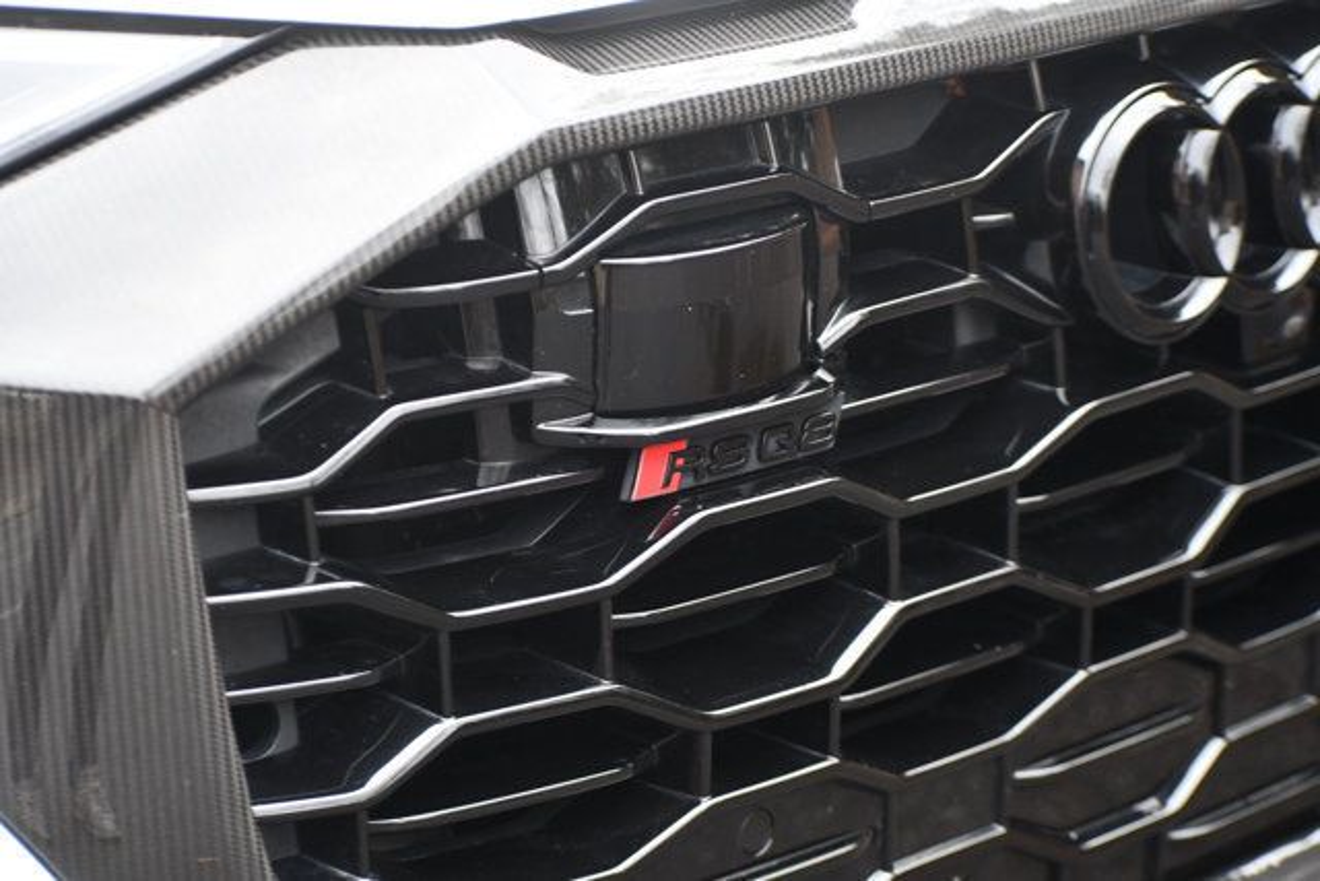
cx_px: 660
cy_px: 440
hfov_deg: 16.6
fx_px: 4511
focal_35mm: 123
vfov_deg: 11.2
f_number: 4.8
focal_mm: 82
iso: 900
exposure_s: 1/125
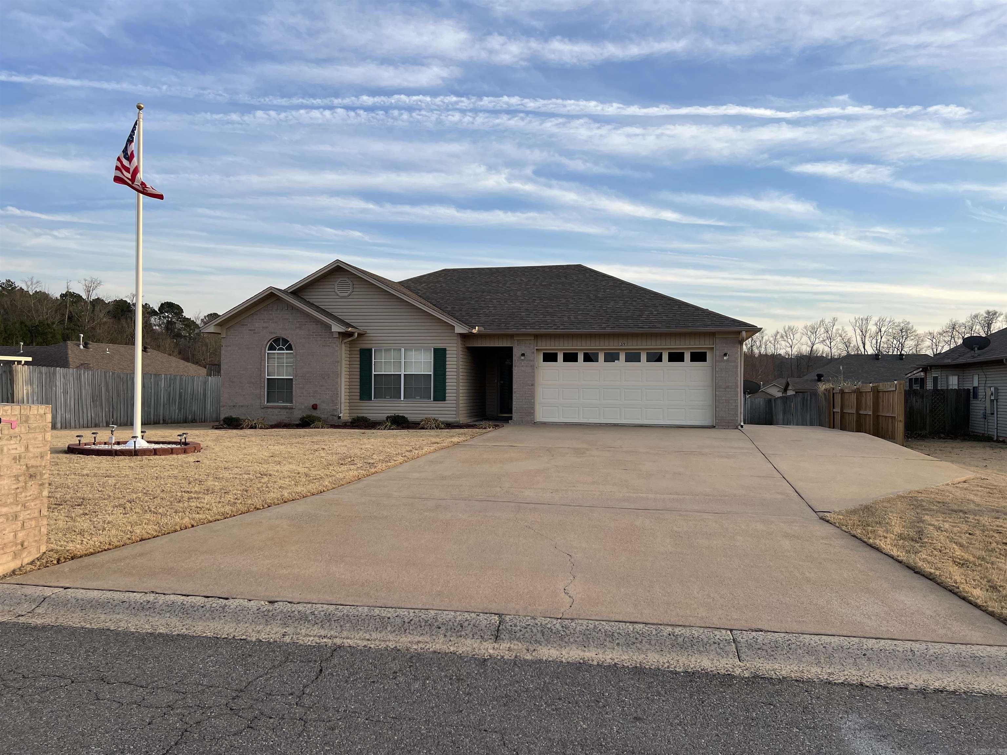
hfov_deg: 67.3
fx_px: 756
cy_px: 378
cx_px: 504
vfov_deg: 53.1
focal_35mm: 26
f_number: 1.5
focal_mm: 5.7
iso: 50
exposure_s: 1/1575
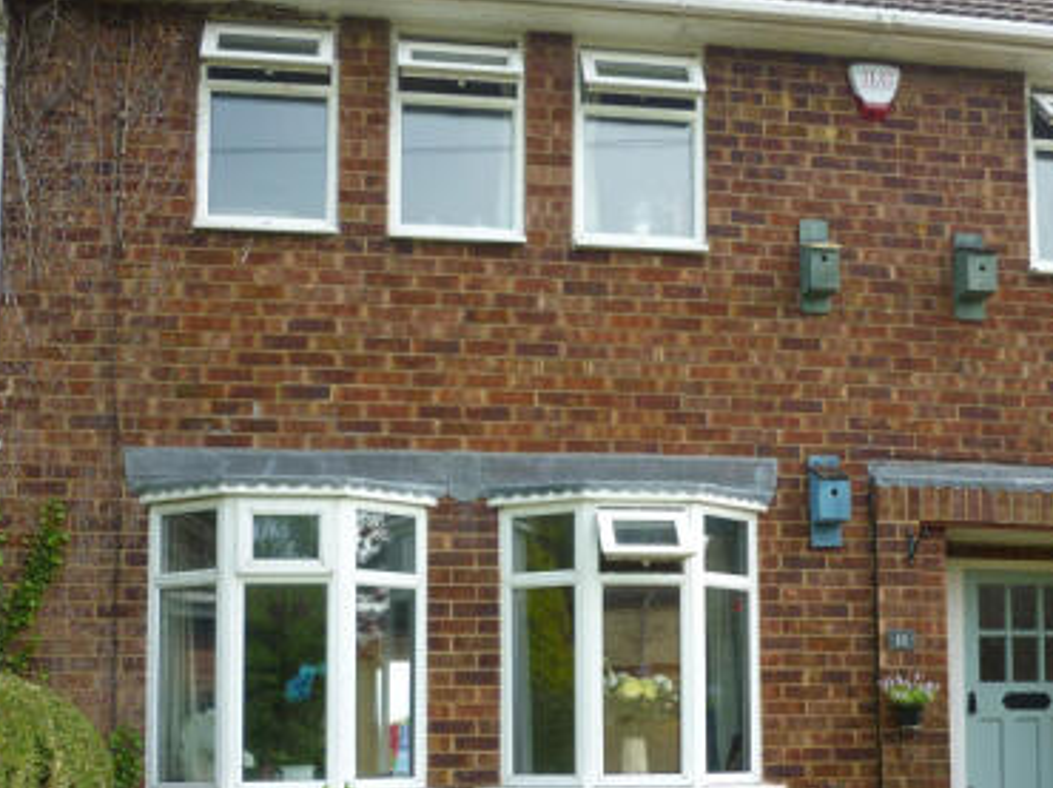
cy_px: 596
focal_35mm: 52
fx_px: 1581
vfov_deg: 27.6
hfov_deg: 36.3
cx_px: 741
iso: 80
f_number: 2.8
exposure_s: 1/400
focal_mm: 5.5
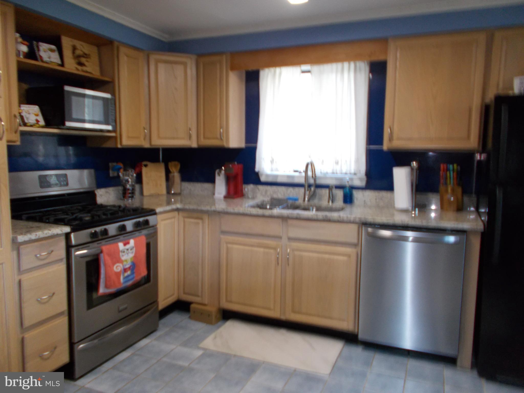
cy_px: 196
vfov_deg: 53.1
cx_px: 262
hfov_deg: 67.3
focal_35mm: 26
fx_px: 394
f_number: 3.2
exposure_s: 1/25
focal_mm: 4.6
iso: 220
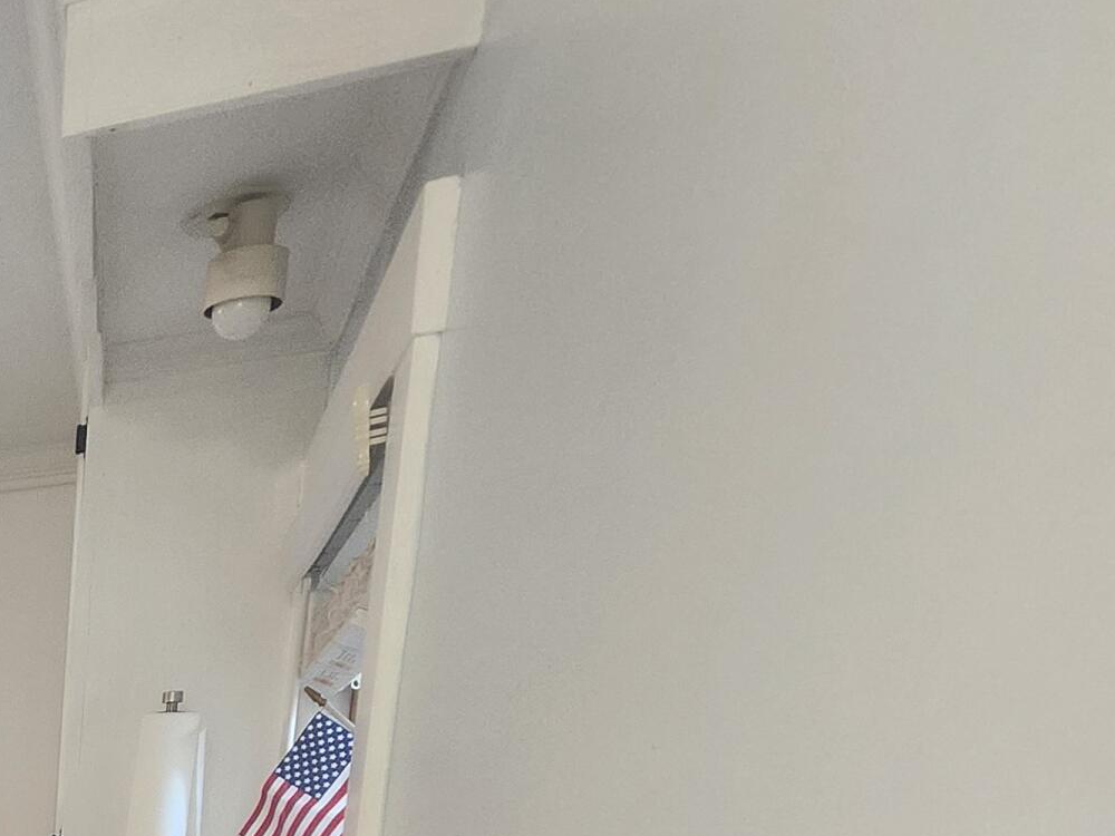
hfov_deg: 31.4
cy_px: 1124
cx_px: -458
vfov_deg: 28.9
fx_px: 1256
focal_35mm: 39
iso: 320
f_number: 2.2
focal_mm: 1.74
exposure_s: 1/60
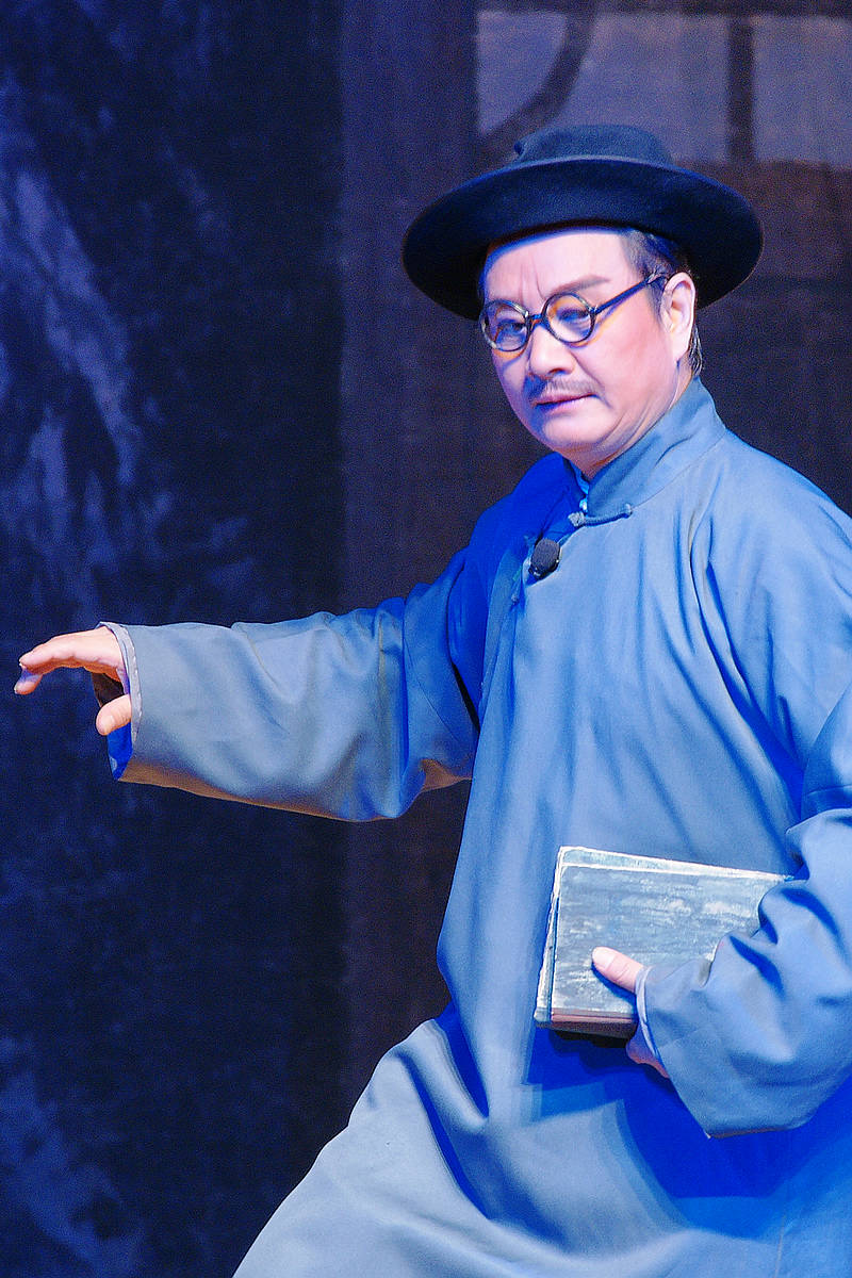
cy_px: 639
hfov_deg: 3.1
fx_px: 15974
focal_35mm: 450
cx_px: 426
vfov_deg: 4.6
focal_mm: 300
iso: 250
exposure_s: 1/15
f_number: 7.1
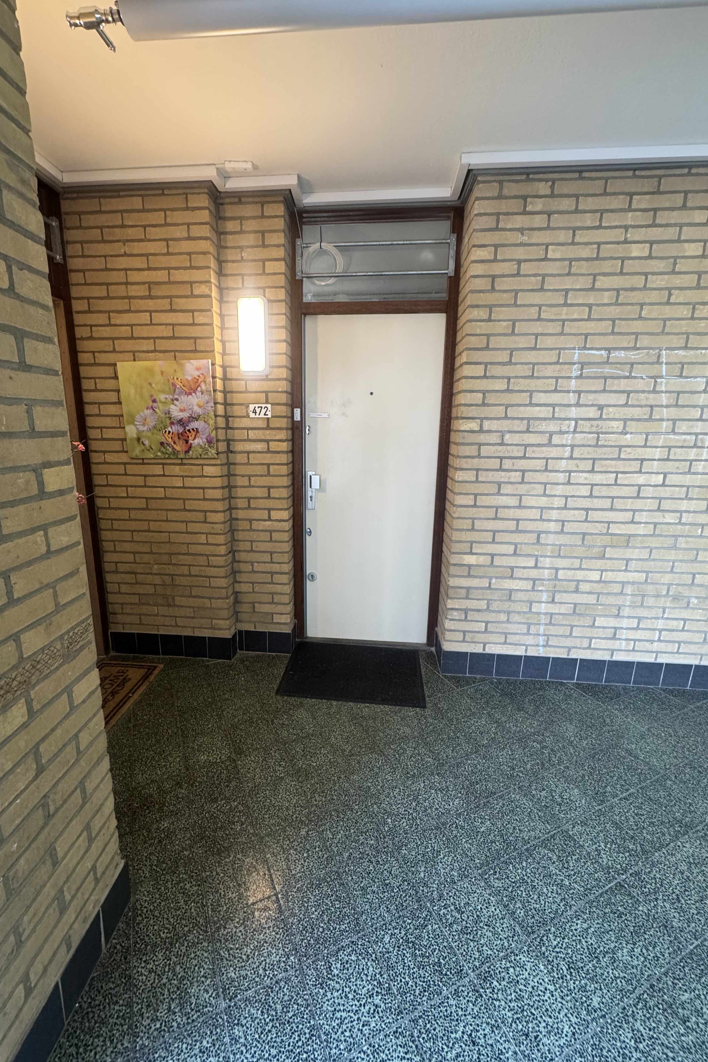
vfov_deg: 100.4
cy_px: 519
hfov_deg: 77.2
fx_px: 443
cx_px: 334
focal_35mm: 15
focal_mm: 2.22
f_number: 2.2
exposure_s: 1/93
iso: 320
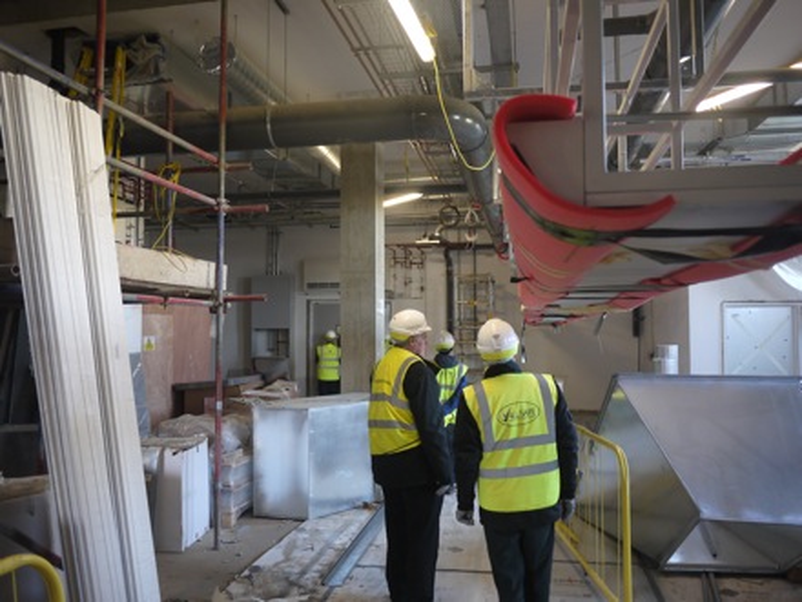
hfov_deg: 63.4
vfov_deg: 49.7
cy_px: 301
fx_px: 649
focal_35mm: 28
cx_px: 401
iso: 400
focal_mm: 14
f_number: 2.5
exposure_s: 1/60
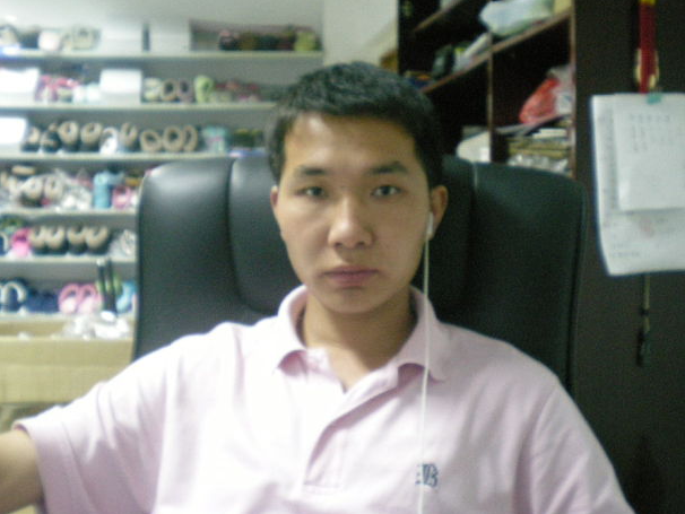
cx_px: 359
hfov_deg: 44.8
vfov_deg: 34.4
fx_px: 831
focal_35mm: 42
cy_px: 236
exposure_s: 1/8
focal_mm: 6.3
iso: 520
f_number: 3.1
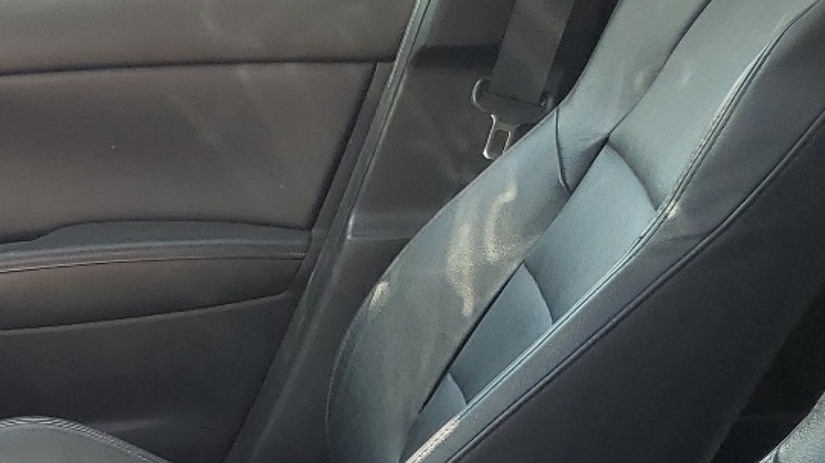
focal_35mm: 84
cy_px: 805
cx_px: -203
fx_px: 1836
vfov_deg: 13.1
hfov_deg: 22.9
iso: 50
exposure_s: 1/208
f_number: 1.5
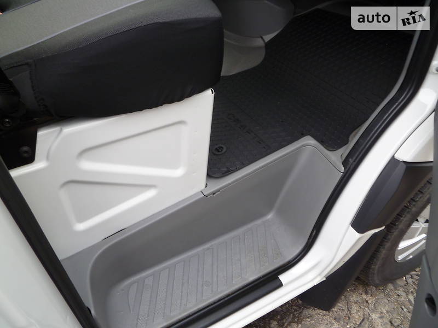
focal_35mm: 28
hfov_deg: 63.4
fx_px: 354
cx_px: 219
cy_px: 164
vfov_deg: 49.7
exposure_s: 1/30
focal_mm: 5
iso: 125
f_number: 3.3
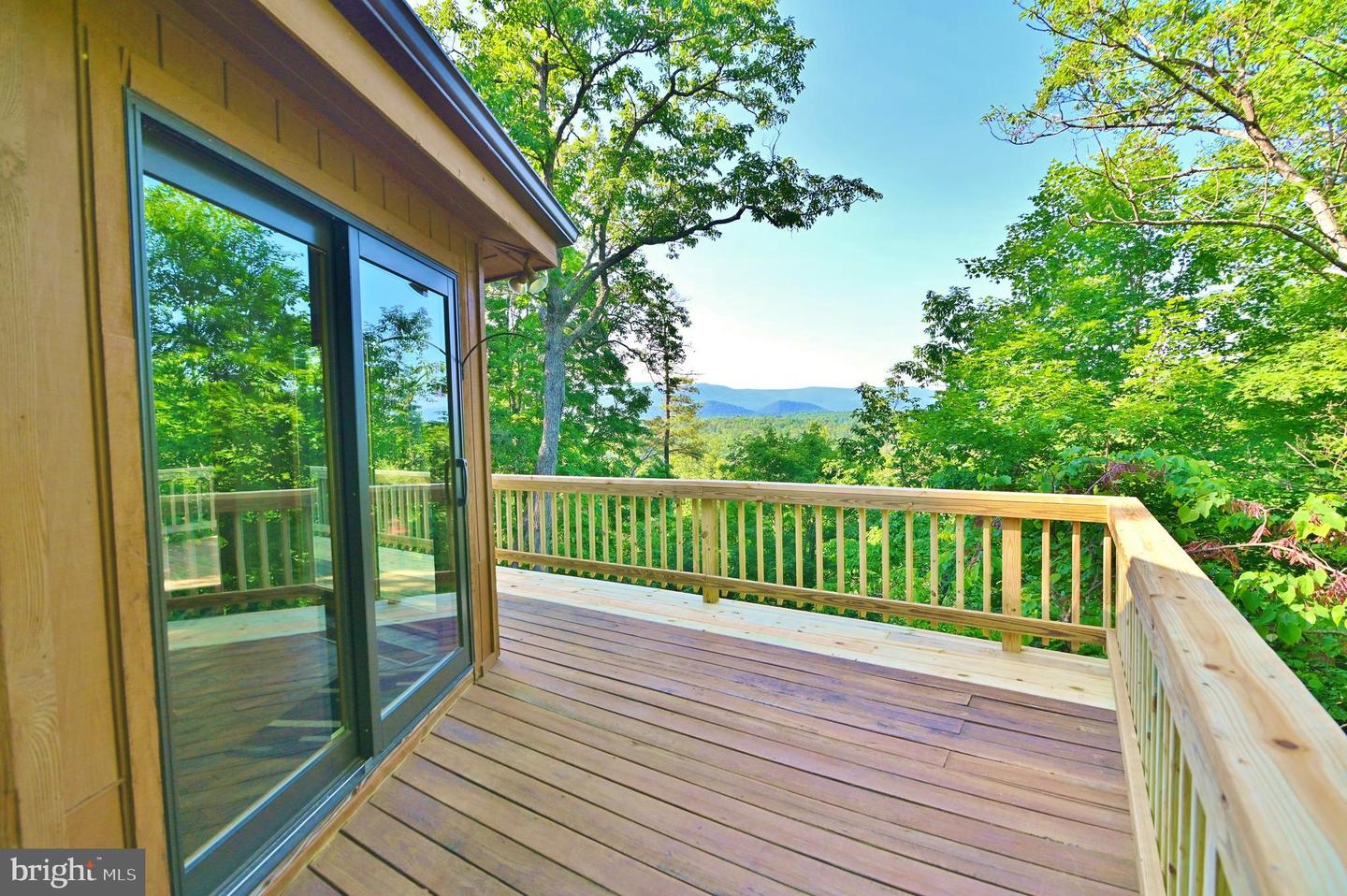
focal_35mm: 16
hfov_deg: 96.8
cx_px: 674
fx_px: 598
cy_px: 448
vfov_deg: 73.7
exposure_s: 1/250
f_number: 5
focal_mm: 16
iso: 200
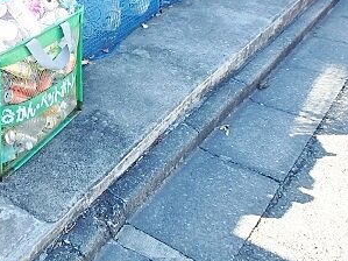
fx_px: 452
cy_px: 45
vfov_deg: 31.2
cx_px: 52
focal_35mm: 45
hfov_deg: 39.8
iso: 125
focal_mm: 3.7
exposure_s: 1/125
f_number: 3.5
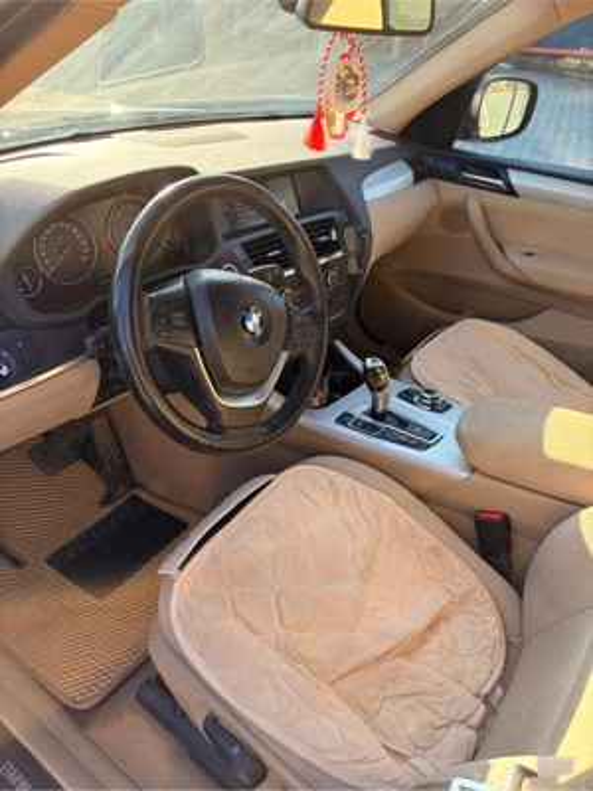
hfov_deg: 53.1
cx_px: 296
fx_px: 594
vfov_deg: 67.3
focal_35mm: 26
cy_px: 396
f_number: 1.6
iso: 64
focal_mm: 5.96
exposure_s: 1/379
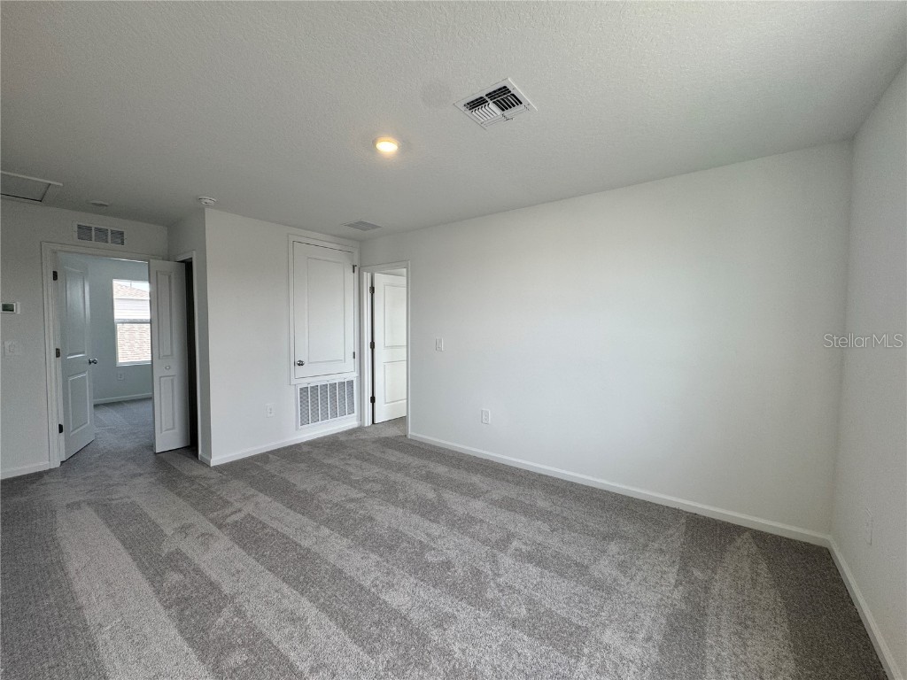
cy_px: 340
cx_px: 454
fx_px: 367
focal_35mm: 14
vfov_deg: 85.7
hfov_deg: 102.1
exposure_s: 1/120
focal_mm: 2.22
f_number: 2.2
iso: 64
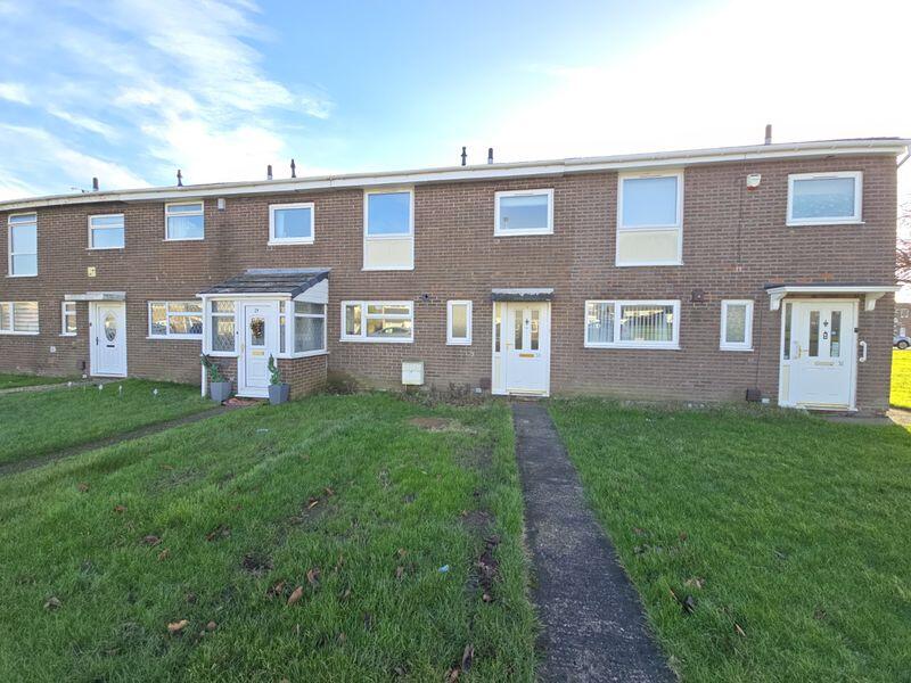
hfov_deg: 106.2
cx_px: 456
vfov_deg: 89.9
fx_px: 342
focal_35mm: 13
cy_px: 342
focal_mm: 2.2
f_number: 2.2
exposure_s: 1/300
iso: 50
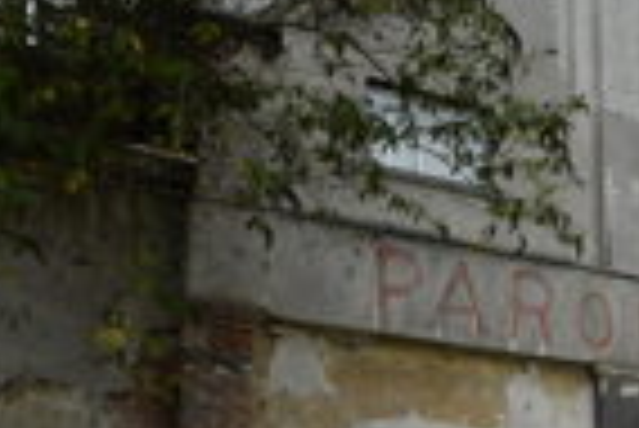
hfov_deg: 21.4
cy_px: 435
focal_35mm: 93
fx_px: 1652
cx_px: 576
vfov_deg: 14.5
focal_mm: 22
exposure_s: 1/800
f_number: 3.5
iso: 100
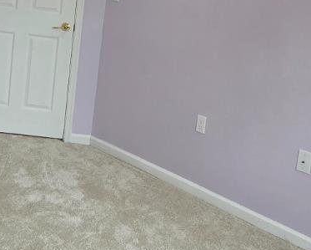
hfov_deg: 36.5
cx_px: 123
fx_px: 470
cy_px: 48
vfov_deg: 29.0
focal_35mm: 51
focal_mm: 2.2
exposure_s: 1/120
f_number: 2.2
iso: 100
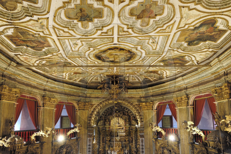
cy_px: 77
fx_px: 164
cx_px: 116
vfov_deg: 50.4
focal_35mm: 26
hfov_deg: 70.4
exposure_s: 1/1.25
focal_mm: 17
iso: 100
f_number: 8
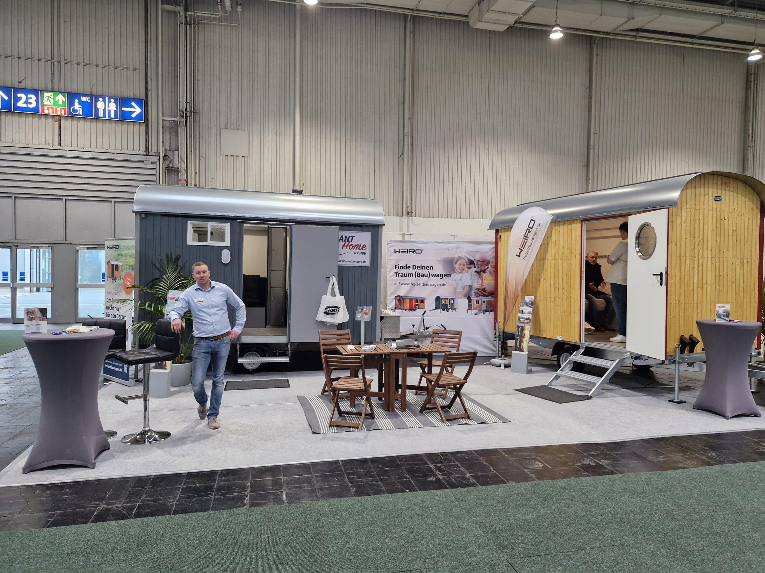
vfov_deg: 58.9
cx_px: 382
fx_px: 508
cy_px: 286
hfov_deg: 73.9
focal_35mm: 23
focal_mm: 5.54
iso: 250
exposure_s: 1/100
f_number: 1.8
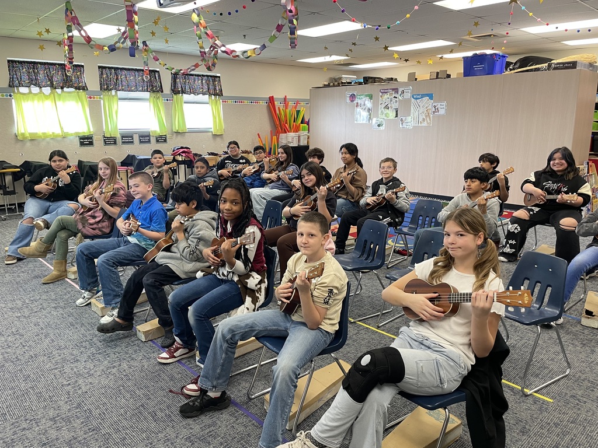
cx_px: 299
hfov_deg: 67.3
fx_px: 449
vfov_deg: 53.1
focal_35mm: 26
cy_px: 224
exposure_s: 1/60
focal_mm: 4.2
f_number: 1.6
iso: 160
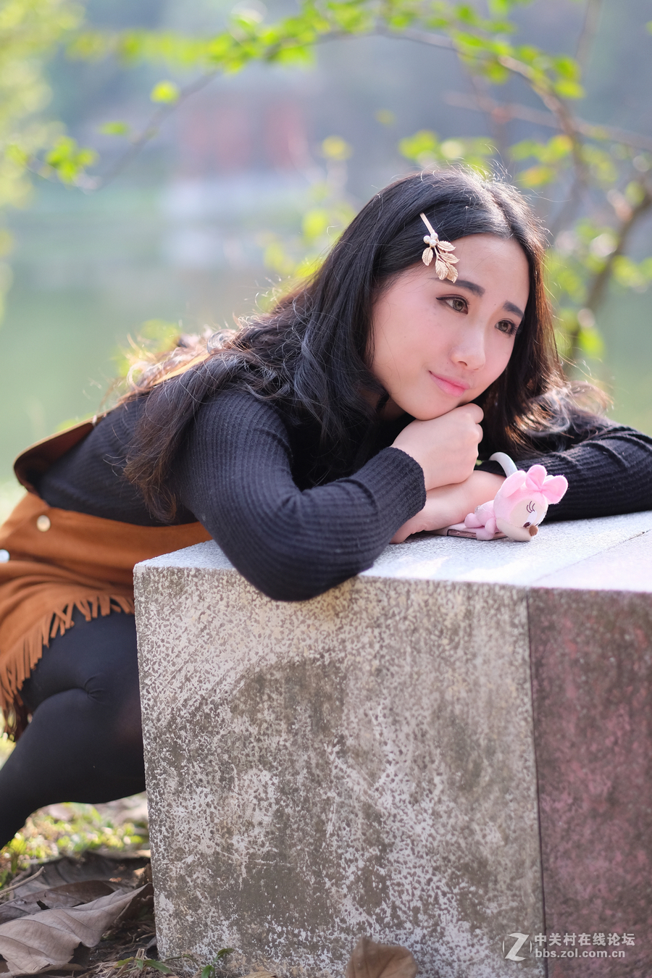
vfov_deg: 24.2
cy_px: 489
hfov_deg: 16.3
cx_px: 326
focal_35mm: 84
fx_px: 2282
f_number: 1.2
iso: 400
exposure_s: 1/1300
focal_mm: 56
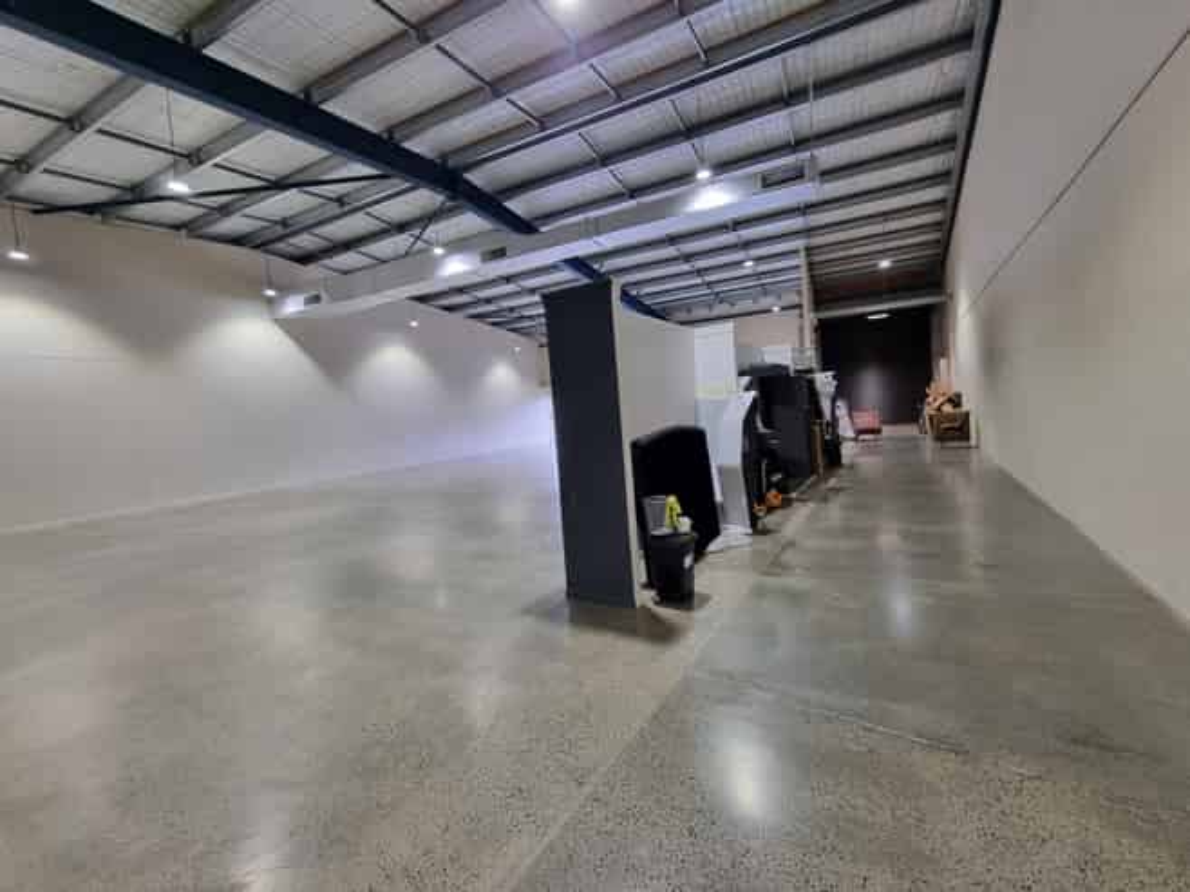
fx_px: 447
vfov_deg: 89.9
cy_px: 446
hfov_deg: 106.2
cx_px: 595
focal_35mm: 13
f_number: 2.2
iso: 80
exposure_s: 1/50
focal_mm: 2.2
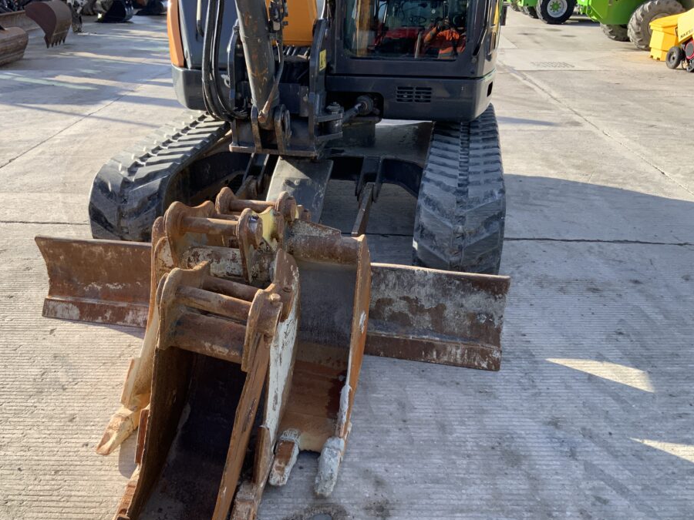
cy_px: 270
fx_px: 662
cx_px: 307
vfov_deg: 42.9
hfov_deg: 55.2
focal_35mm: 33
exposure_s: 1/504
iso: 16
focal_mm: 3
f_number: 1.8
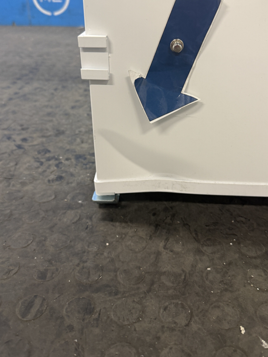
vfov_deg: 56.1
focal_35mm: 32
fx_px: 330
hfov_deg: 44.1
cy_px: 134
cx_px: 154
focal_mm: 6.76
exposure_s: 1/50
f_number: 1.78
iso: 125
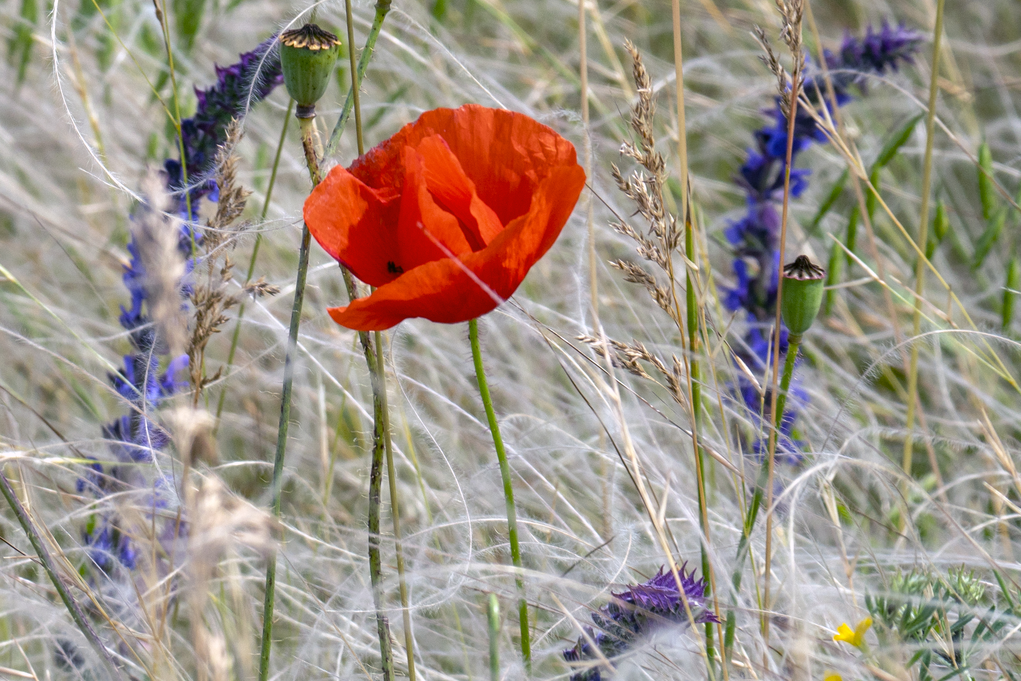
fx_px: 15145
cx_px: 246
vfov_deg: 2.6
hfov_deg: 3.9
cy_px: 286
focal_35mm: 534
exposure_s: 1/320
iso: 100
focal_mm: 156
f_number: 10
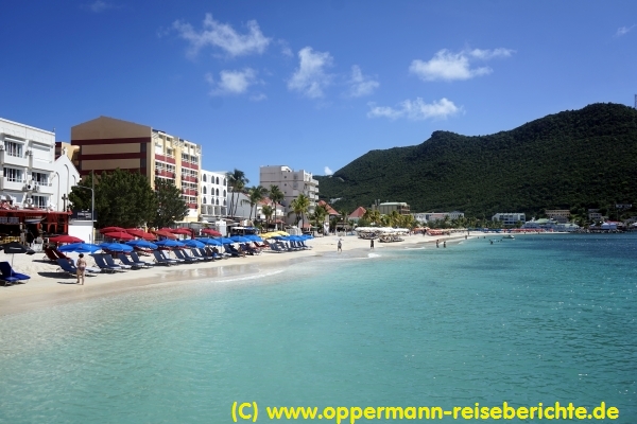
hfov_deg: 65.5
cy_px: 212
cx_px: 318
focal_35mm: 28
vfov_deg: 46.4
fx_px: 495
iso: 100
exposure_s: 1/1600
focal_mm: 28
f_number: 4.5
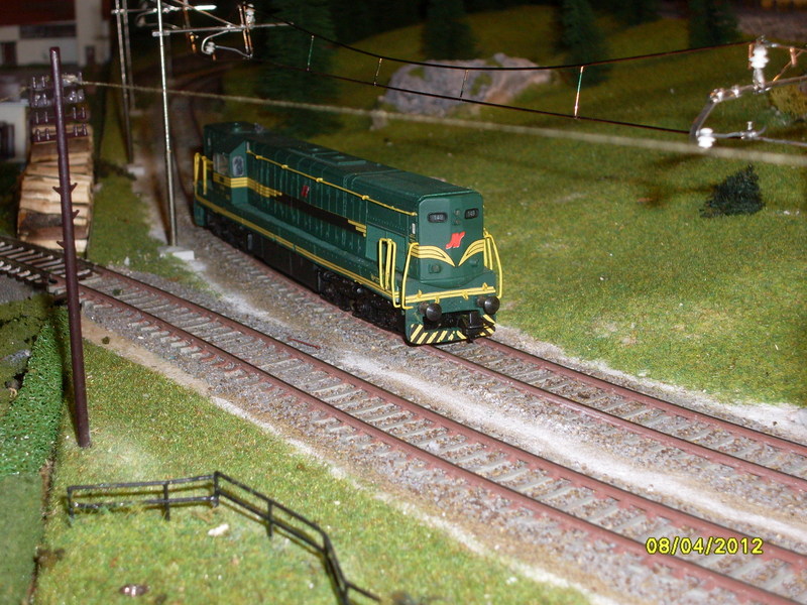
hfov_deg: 27.4
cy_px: 302
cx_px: 404
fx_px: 1655
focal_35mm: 71
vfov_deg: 20.7
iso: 100
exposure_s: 1/45
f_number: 3.7
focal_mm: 11.7
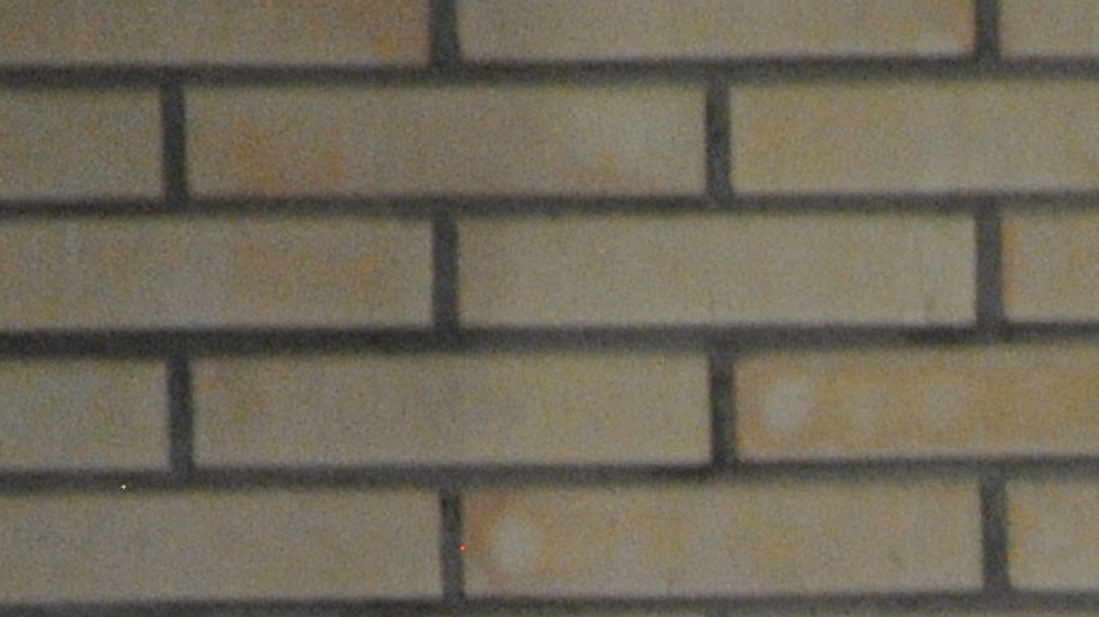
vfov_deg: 0.7
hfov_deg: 1.2
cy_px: 1967
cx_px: 2022
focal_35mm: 1840
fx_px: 53607
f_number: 6.3
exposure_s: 1/125
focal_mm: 200
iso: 800
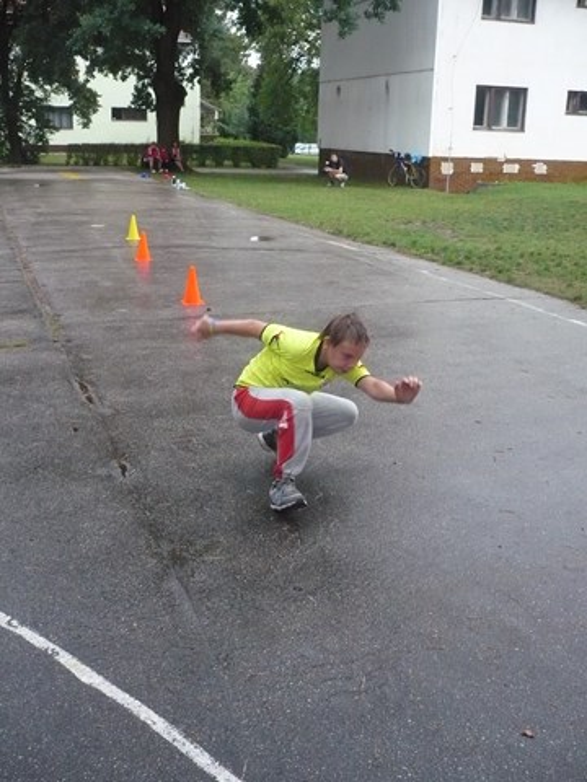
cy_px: 391
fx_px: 837
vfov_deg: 50.1
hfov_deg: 38.7
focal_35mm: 37
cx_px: 294
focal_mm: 5.8
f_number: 2.8
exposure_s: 1/160
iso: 400
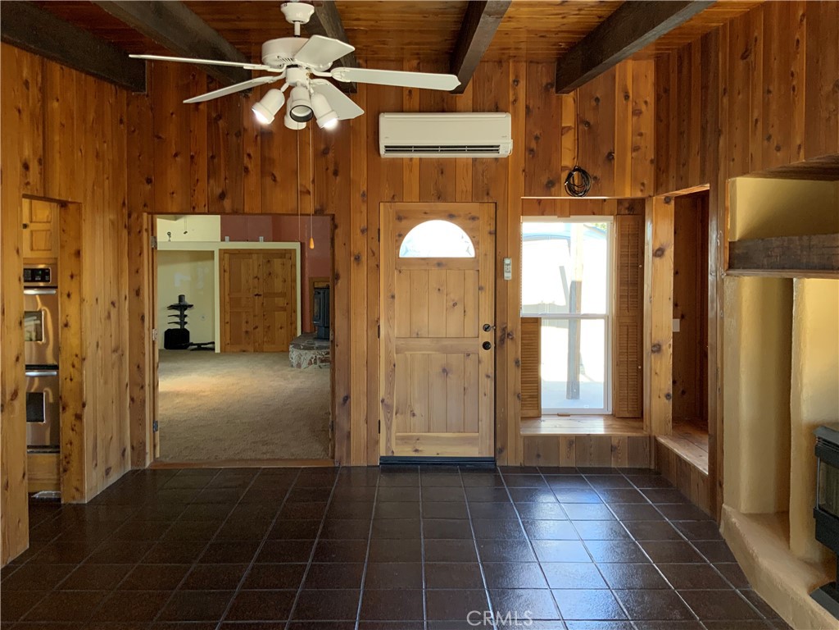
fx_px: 703
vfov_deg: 48.2
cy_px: 315
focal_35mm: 29
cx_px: 420
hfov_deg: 61.7
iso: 50
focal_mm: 3
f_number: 1.8
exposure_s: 1/120
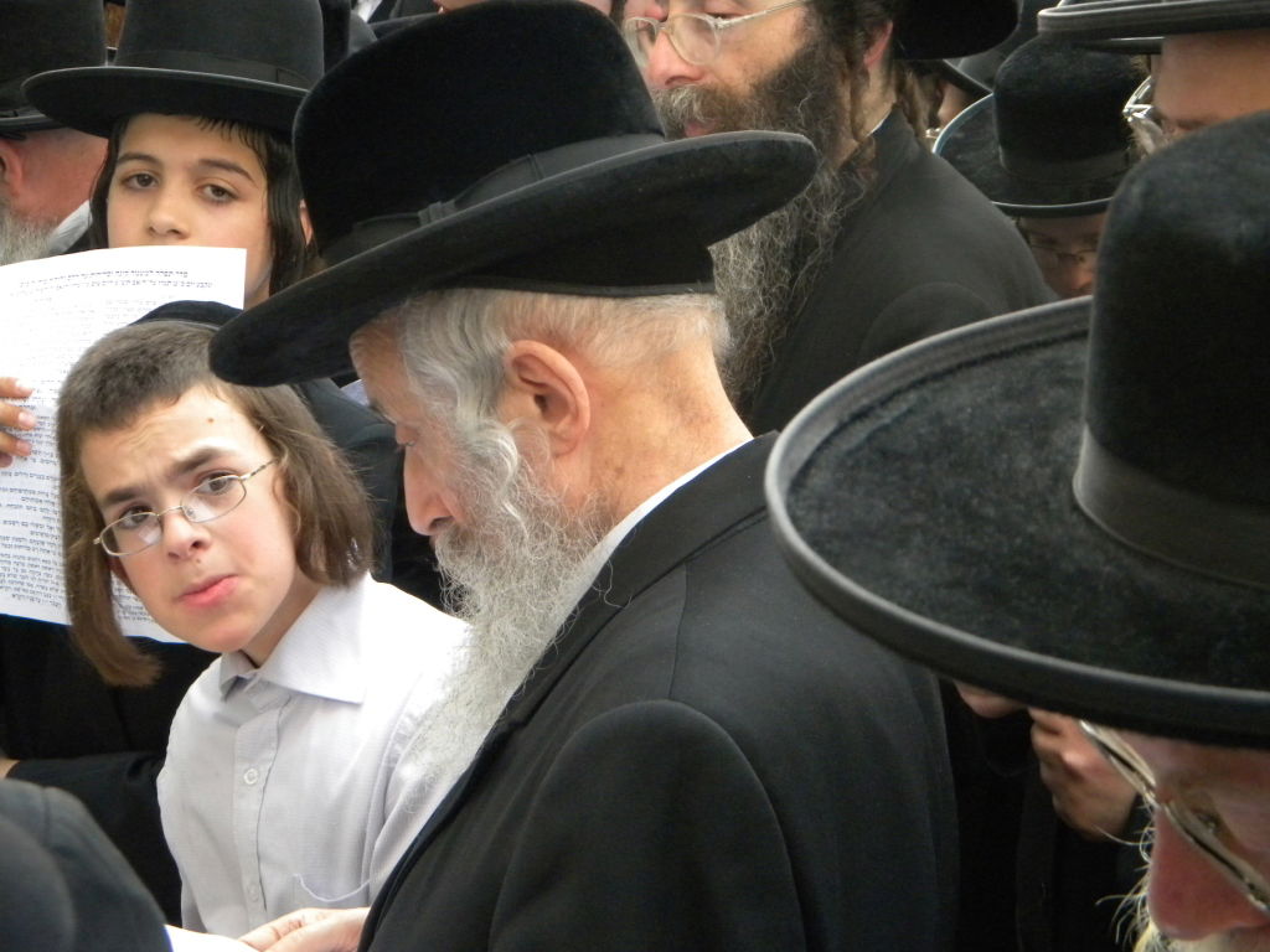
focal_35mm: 83
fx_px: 3045
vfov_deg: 17.8
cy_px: 476
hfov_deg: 23.6
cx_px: 635
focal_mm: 15.1
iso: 400
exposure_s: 1/216
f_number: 4.5
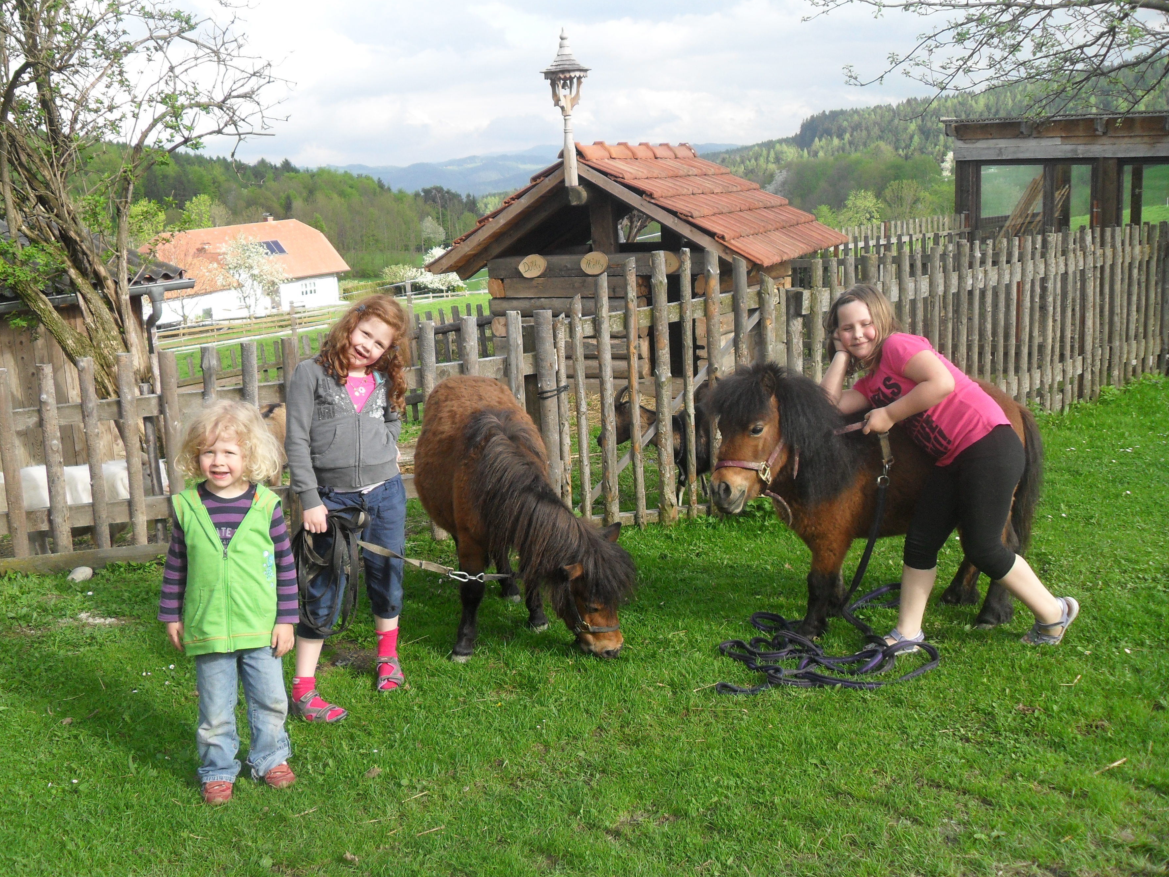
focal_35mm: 36
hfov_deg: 51.4
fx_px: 1216
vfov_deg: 39.7
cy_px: 437
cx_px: 571
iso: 100
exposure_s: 1/500
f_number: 2.8
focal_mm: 6.2
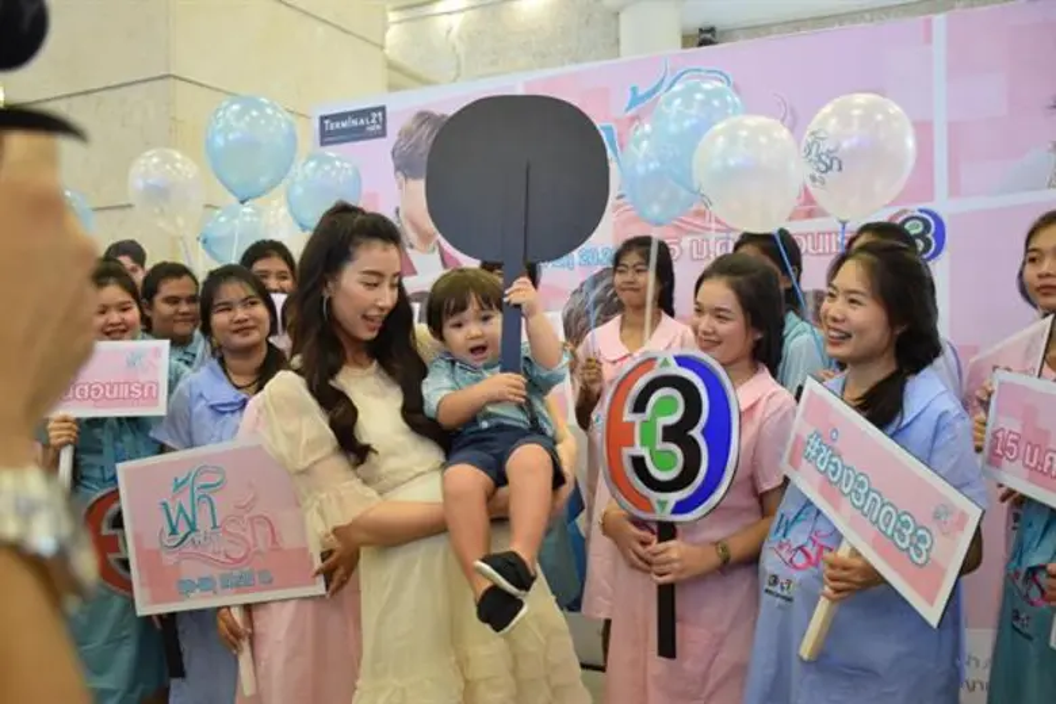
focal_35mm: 30
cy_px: 352
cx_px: 528
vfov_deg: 43.6
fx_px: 880
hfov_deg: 61.9
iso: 1000
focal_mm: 20
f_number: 3.5
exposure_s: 1/40
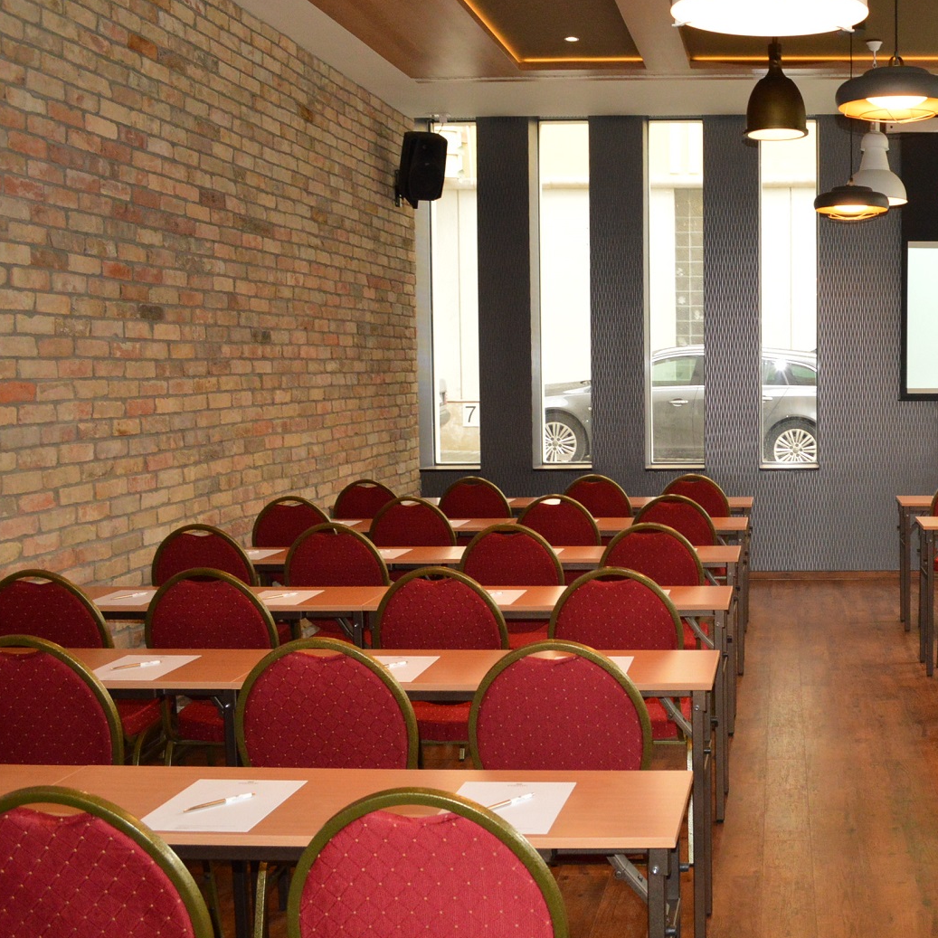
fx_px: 1288
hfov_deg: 38.1
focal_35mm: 42
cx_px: 791
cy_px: 459
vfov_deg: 40.0
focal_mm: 18
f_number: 5.6
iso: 1600
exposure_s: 1/200
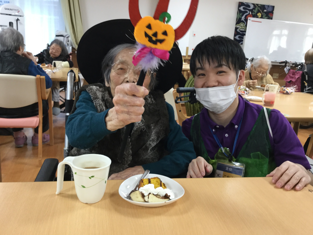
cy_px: 118
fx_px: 280
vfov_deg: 45.4
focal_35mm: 31
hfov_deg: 58.4
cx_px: 156
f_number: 2.4
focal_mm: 3.3
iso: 80
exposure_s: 1/30
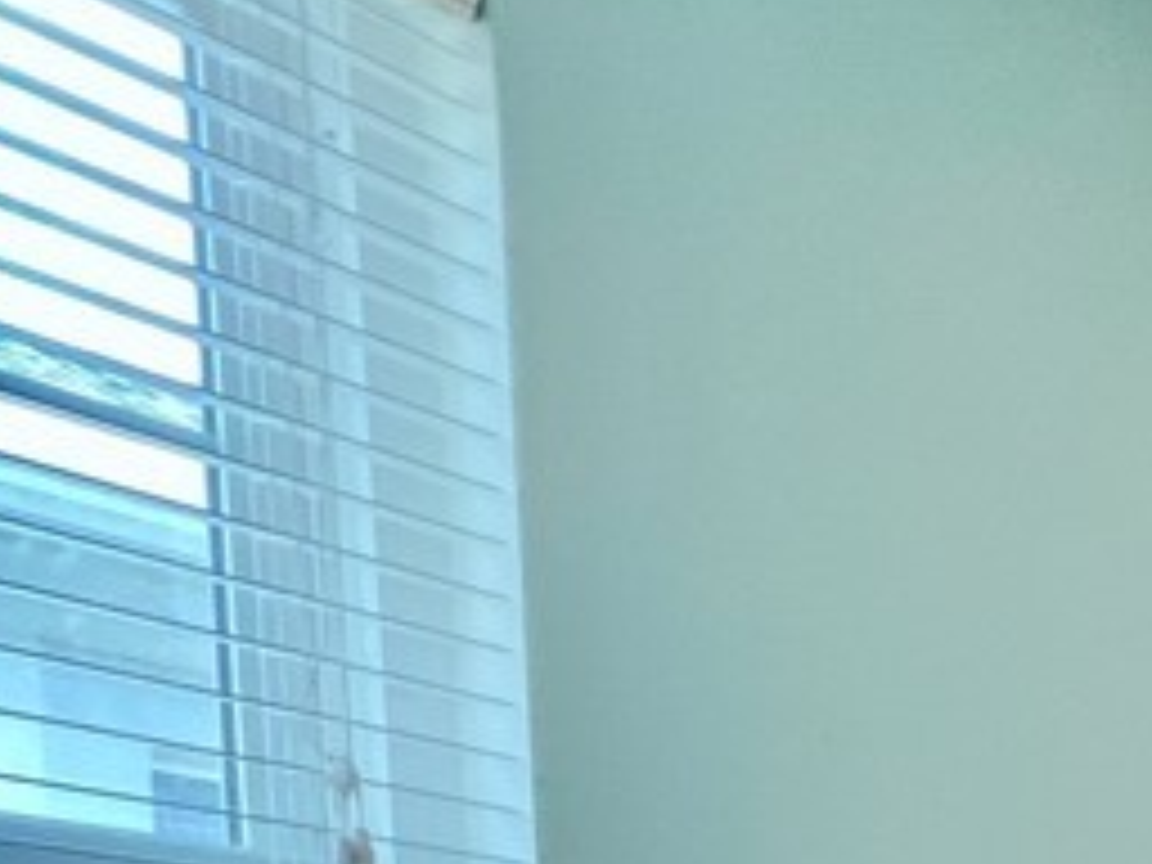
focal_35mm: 52
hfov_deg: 21.0
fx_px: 1731
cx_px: 2169
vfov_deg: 22.5
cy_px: 1332
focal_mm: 1.57
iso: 250
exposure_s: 1/120
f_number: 1.8
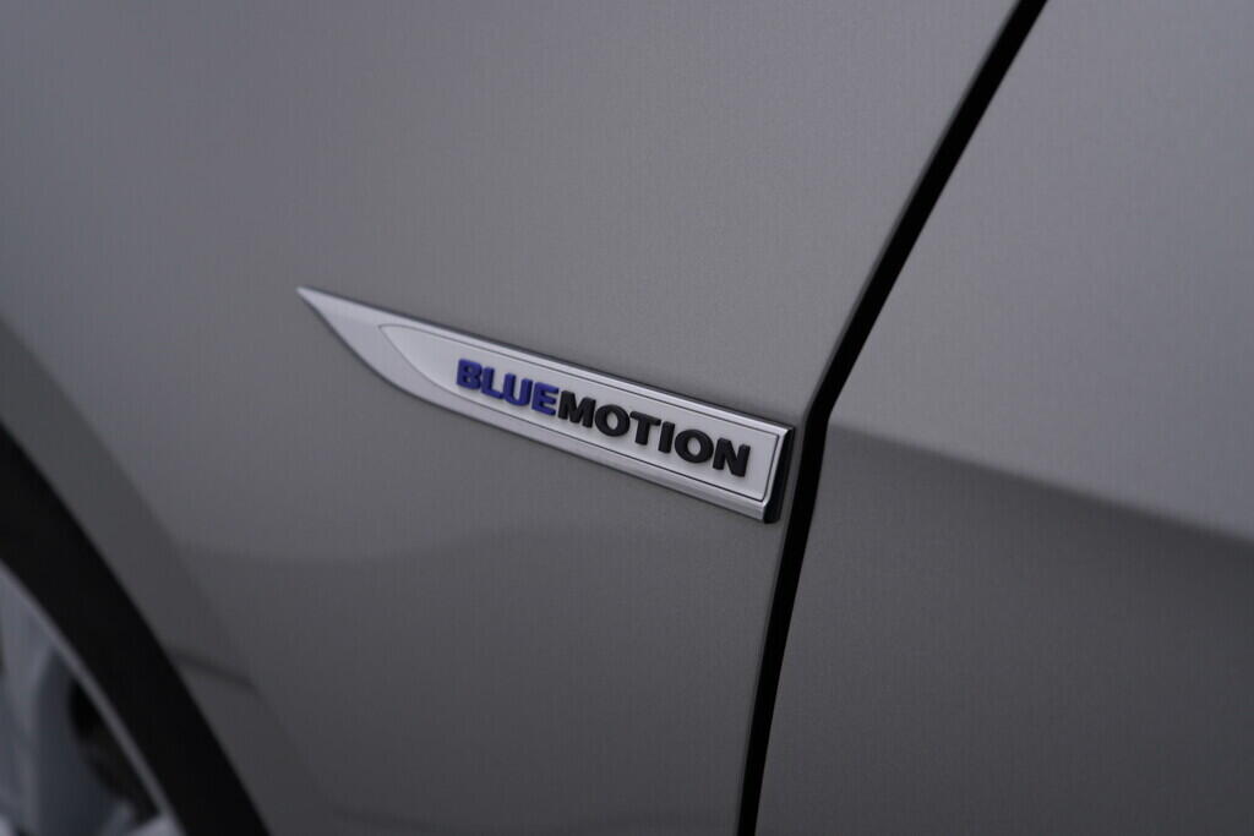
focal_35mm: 36
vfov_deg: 36.9
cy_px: 418
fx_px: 1254
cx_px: 627
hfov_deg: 53.1
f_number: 4.5
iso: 125
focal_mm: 24
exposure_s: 1/100
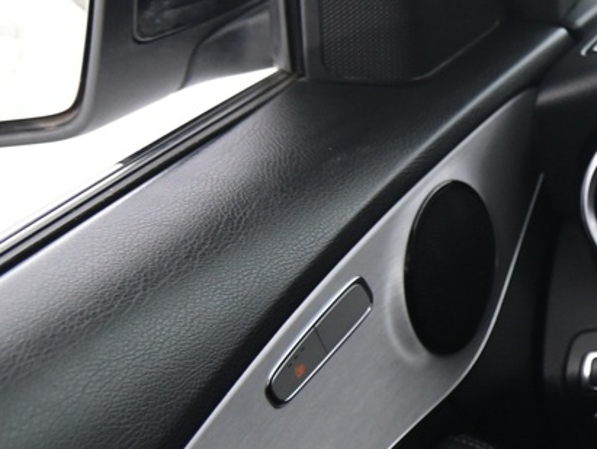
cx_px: 1079
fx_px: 1571
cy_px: 434
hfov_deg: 17.4
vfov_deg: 16.0
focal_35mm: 91
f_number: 4
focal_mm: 24
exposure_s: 1/15
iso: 2000
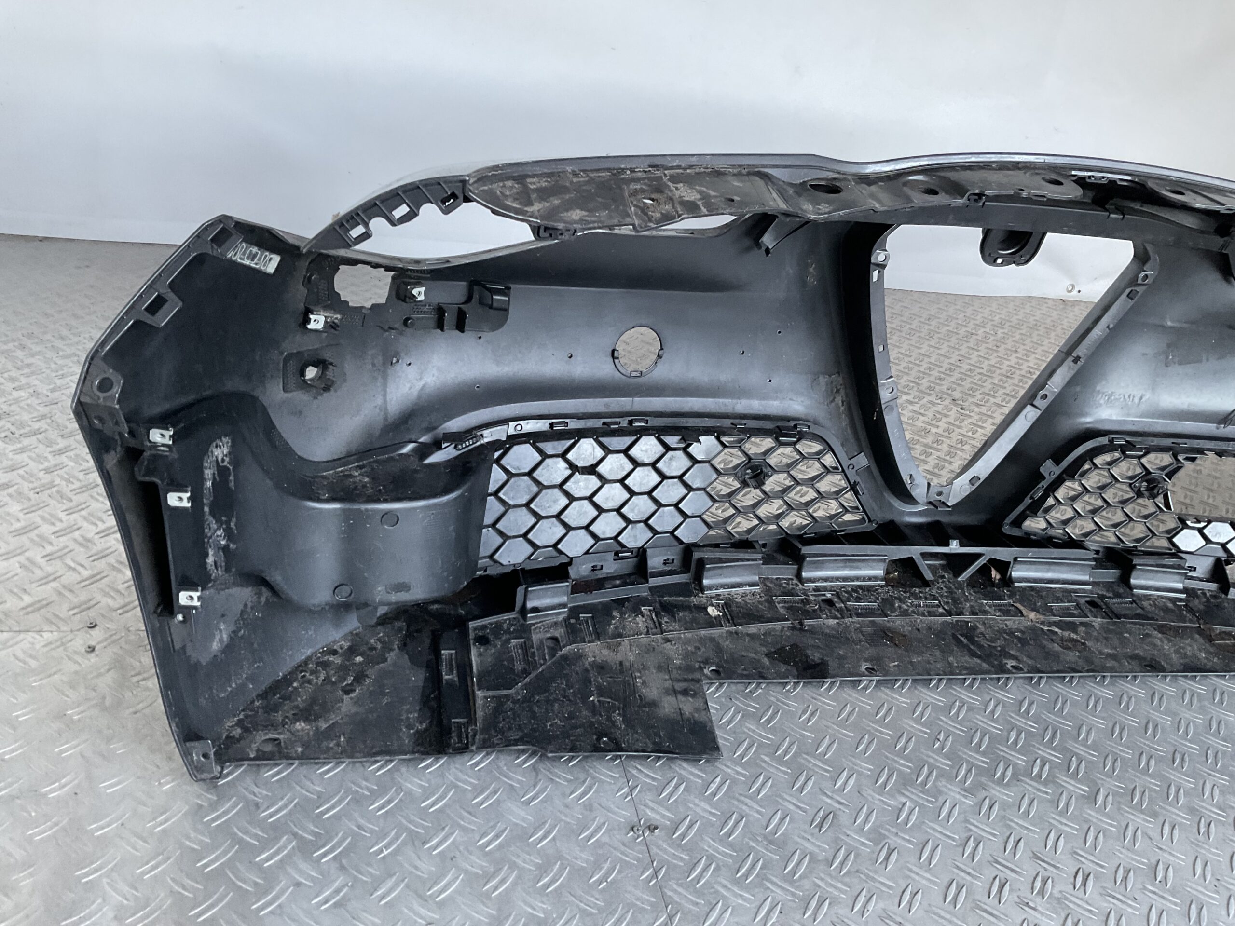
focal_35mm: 29
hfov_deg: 61.7
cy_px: 463
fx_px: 1035
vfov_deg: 48.2
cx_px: 618
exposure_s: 1/60
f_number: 1.8
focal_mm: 3
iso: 125
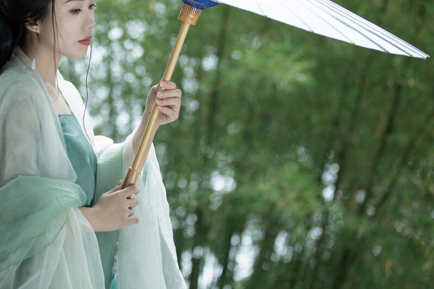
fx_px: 1254
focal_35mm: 104
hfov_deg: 19.5
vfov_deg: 13.1
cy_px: 83
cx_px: 108
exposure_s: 1/200
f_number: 2.8
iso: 200
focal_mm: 70
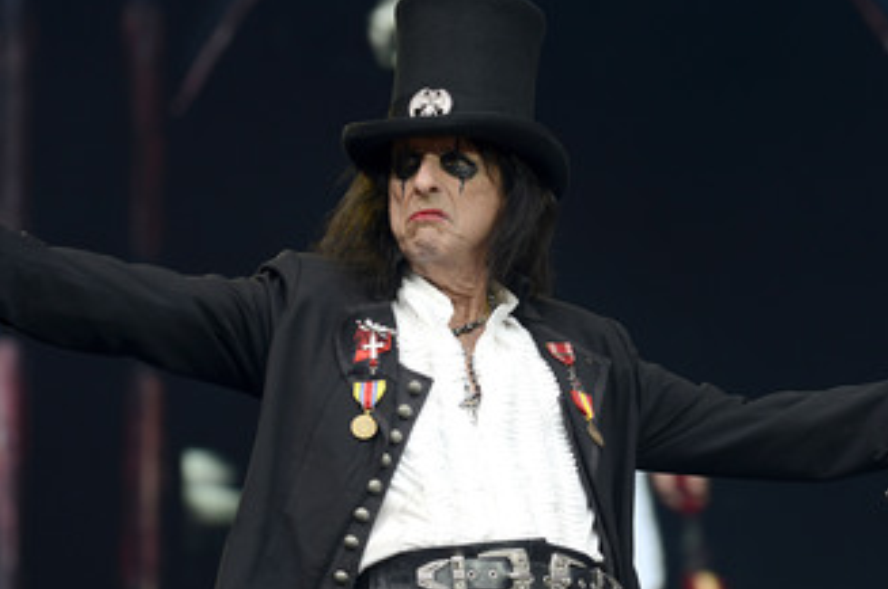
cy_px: 312
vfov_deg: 6.2
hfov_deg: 9.3
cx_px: 479
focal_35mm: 221
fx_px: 5443
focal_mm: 160
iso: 320
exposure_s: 1/800
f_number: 5
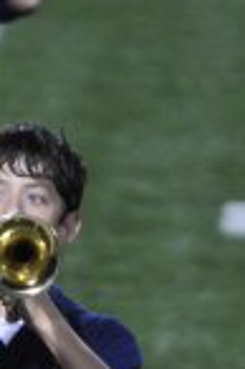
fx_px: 12636
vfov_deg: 1.7
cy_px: 637
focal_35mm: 1235
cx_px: -39
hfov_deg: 1.1
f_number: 2.8
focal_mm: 200
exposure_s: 1/200
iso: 1600
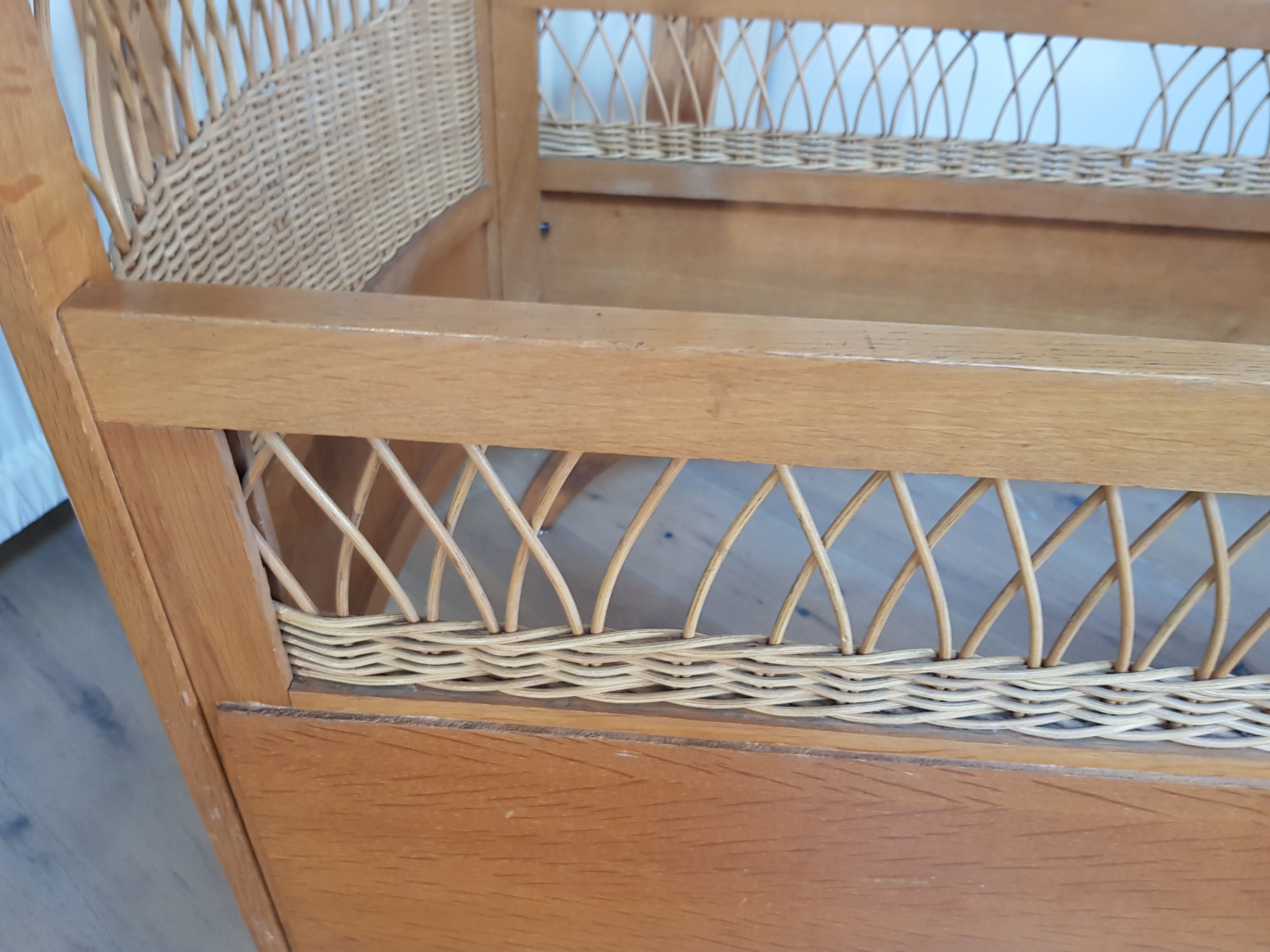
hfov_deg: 67.3
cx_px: 635
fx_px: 954
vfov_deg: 53.1
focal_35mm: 26
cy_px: 476
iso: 160
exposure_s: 1/40
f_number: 1.7
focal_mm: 4.2
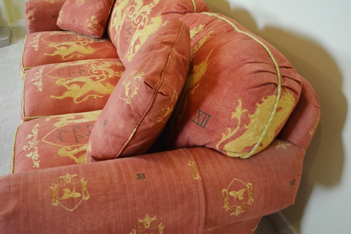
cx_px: 176
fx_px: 380
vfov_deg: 34.2
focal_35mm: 39
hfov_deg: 49.6
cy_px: 117
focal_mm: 26
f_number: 4.2
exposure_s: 1/30
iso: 900
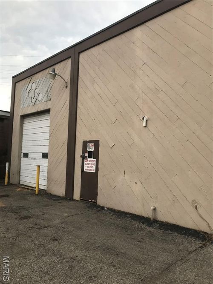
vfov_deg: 63.5
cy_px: 142
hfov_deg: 49.7
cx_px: 106
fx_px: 230
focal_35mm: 28
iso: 20
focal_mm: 3.99
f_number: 1.8
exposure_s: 1/367
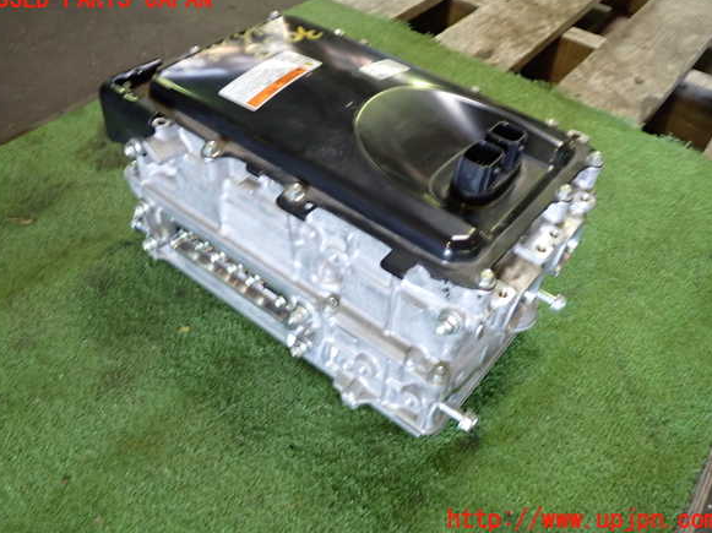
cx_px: 357
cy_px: 260
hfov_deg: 58.4
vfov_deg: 45.4
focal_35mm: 31
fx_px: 637
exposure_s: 1/30
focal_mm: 5.4
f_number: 2.3
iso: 320
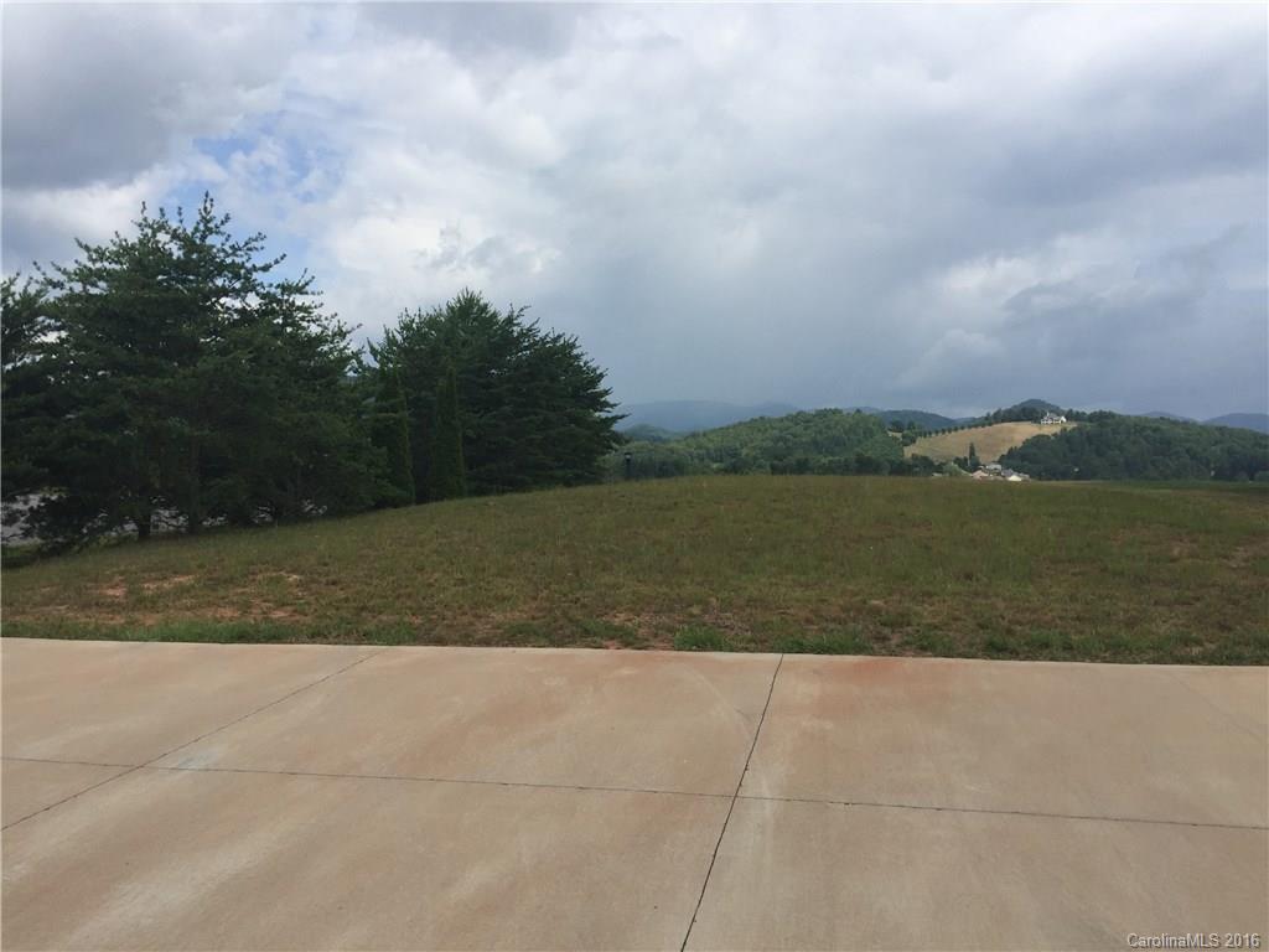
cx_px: 634
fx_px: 1063
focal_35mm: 29
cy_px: 476
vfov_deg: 48.2
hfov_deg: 61.7
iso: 32
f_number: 2.2
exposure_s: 1/2639
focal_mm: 4.15
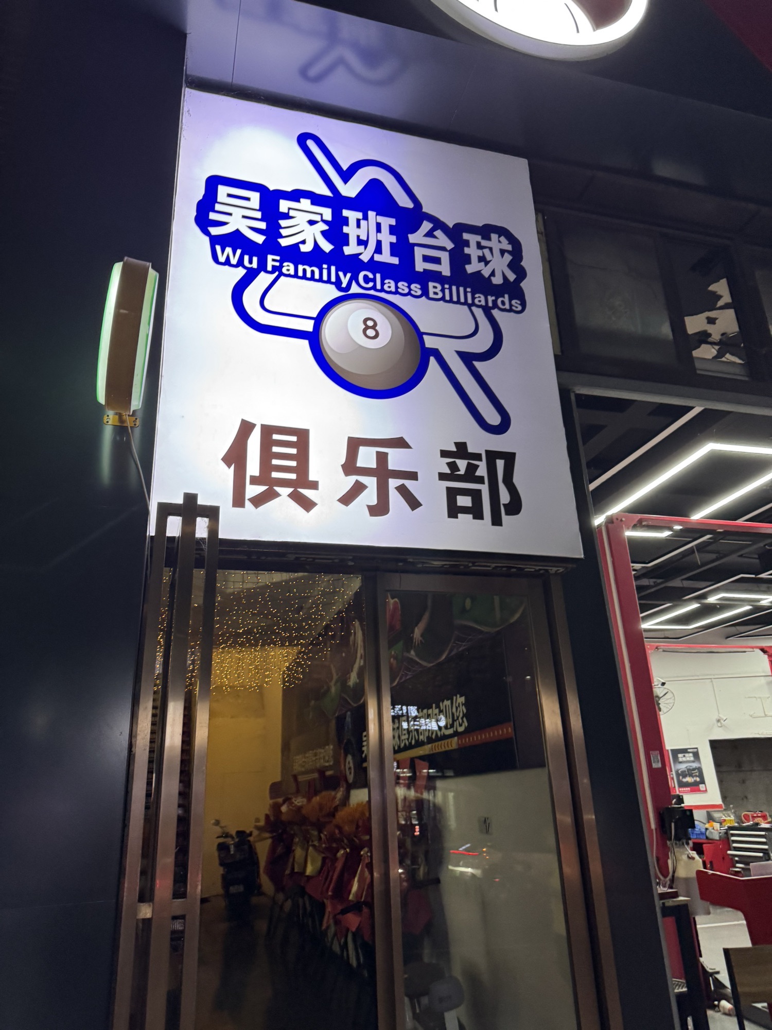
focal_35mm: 24
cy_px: 515
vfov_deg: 71.6
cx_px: 386
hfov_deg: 56.8
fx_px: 714
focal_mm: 6.76
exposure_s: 1/100
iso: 200
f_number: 1.78
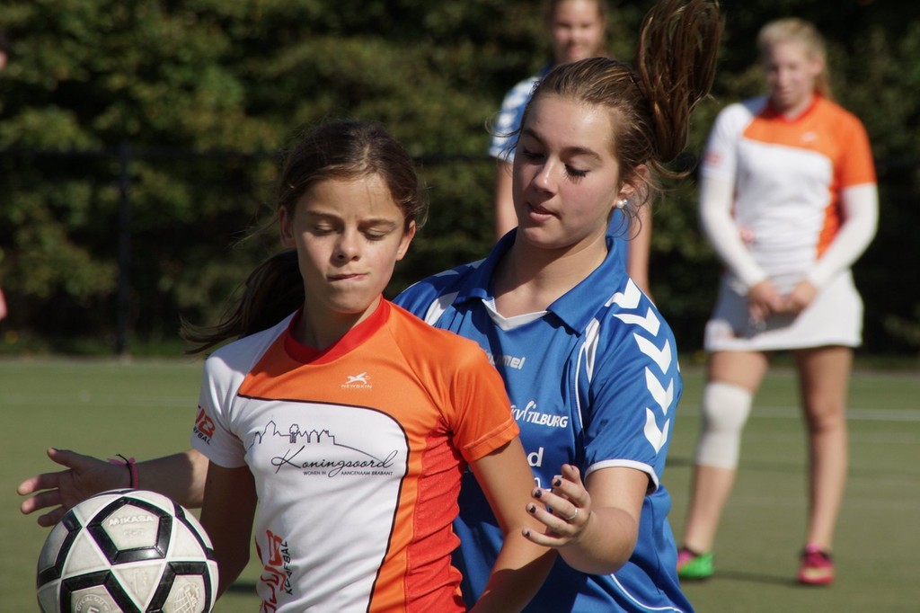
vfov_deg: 3.7
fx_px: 9580
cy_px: 306
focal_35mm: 375
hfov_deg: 5.5
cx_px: 460
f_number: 10
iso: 200
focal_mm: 250
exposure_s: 1/640
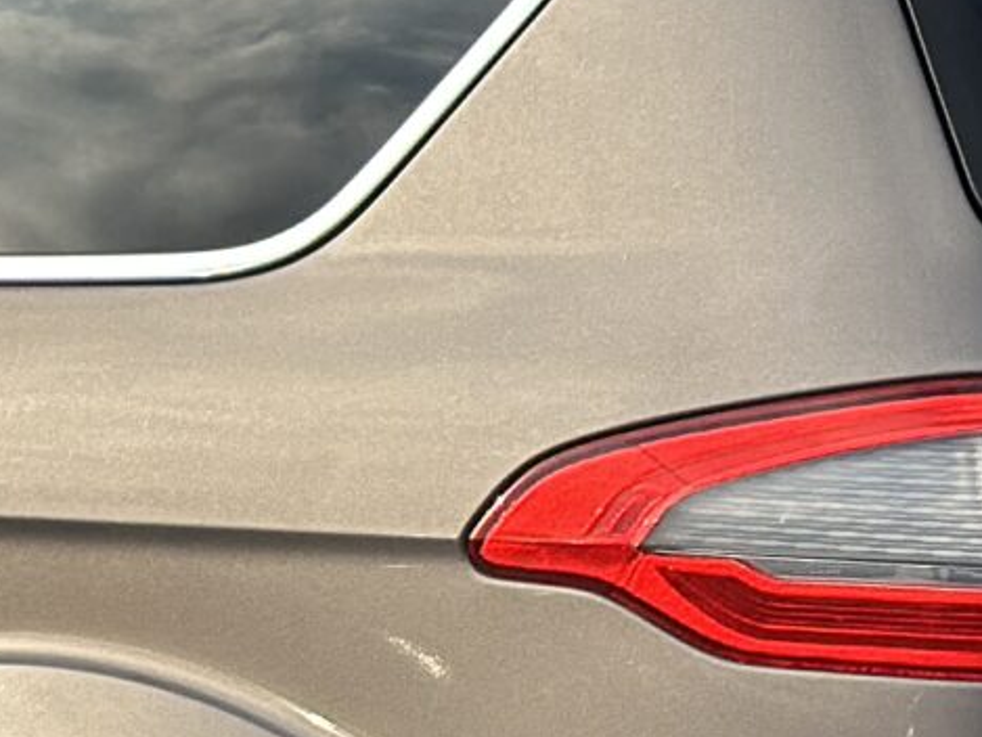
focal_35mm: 262
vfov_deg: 5.7
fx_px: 7434
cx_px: -82
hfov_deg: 7.5
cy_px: 846
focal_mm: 6.86
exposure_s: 1/2809
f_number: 1.78
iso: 100
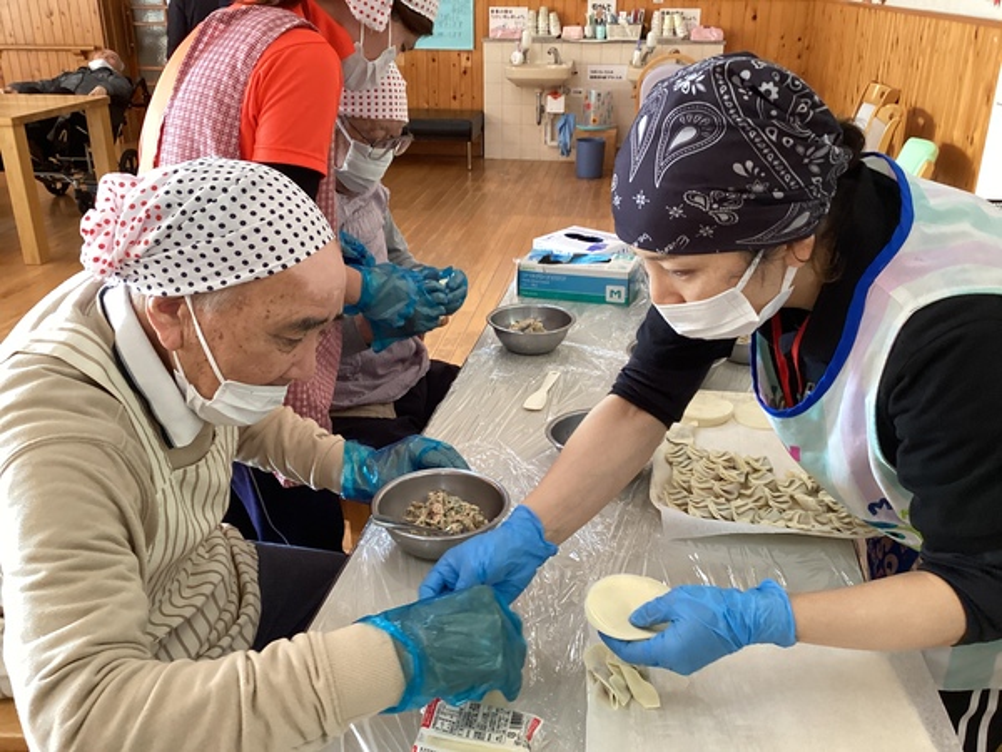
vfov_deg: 45.4
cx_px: 501
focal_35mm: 31
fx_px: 897
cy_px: 376
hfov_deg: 58.4
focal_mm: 3.3
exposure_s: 1/60
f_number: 2.4
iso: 200
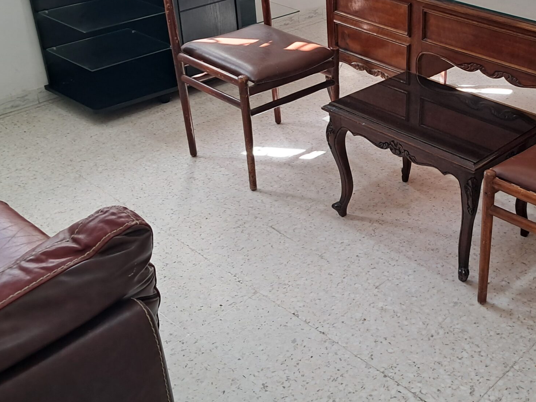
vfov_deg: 30.8
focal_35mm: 47
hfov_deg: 39.0
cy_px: 164
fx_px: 728
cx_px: 422
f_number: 1.8
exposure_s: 1/50
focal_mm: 4
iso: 80
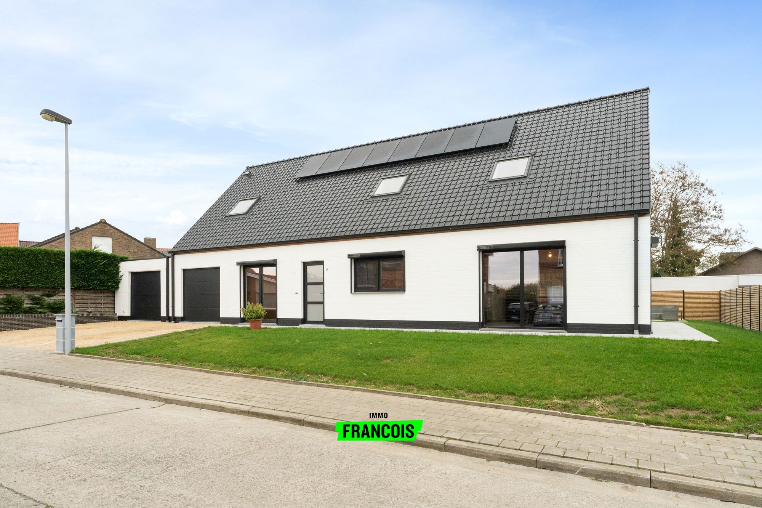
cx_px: 381
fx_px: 442
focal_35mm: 21
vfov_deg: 59.7
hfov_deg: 81.5
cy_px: 254
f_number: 10
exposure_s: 1/400
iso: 2000
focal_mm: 20.9
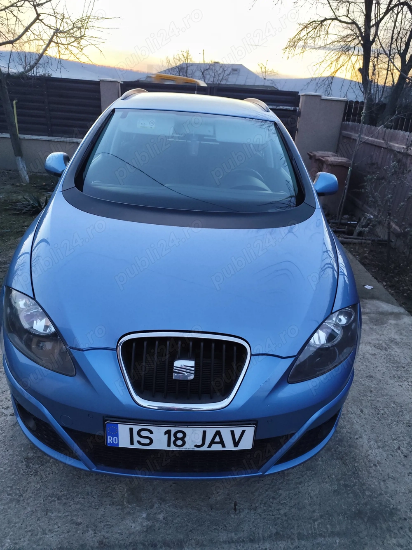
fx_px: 365
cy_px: 275
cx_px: 206
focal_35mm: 23
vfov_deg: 73.9
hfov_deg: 58.9
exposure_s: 1/100
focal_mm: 6.14
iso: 250
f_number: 1.65
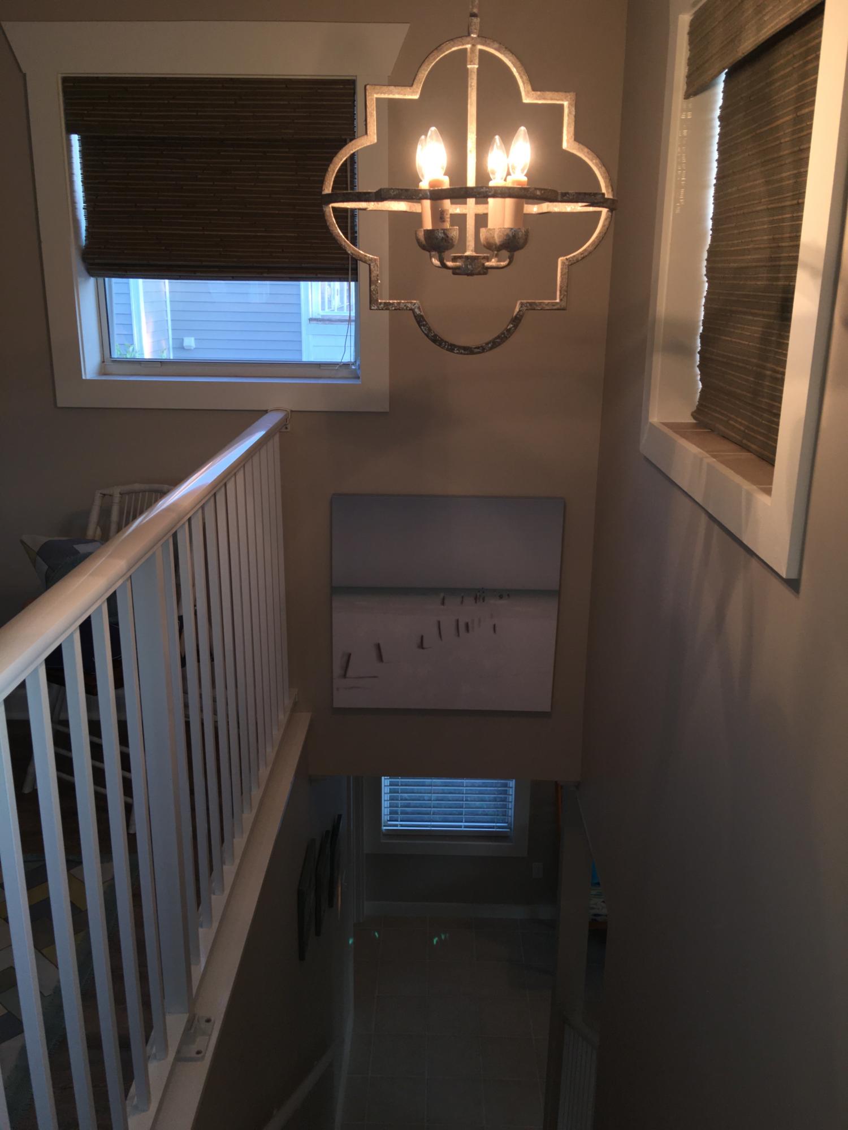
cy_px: 565
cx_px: 424
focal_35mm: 29
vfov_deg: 61.7
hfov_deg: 48.2
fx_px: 947
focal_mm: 4.15
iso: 25
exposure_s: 1/53
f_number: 2.2
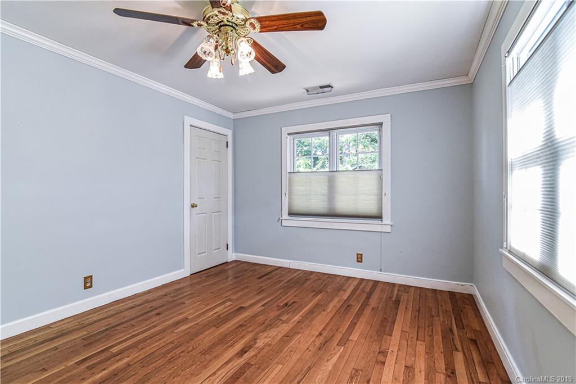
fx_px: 256
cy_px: 192
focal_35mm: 16
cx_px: 288
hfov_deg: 96.7
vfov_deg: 73.8
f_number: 6.3
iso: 1250
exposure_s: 1/160
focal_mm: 16
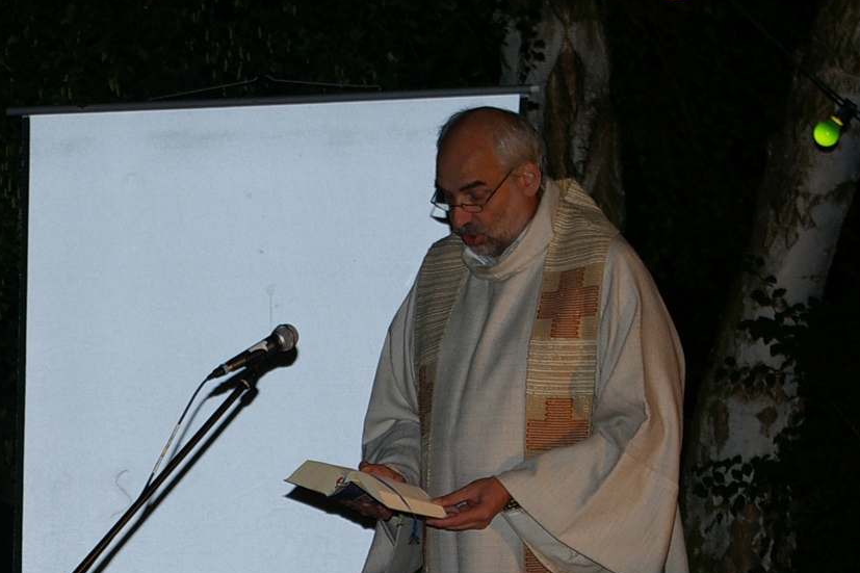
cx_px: -48
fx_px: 3898
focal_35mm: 163
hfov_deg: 12.4
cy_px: 647
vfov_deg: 8.3
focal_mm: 45
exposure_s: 1/60
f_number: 5.6
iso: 200
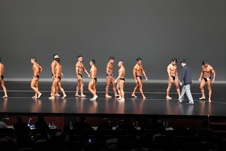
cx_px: 113
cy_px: 76
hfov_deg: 18.9
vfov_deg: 12.7
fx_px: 678
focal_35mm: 108
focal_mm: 72
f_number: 5.6
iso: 5000
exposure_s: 1/400
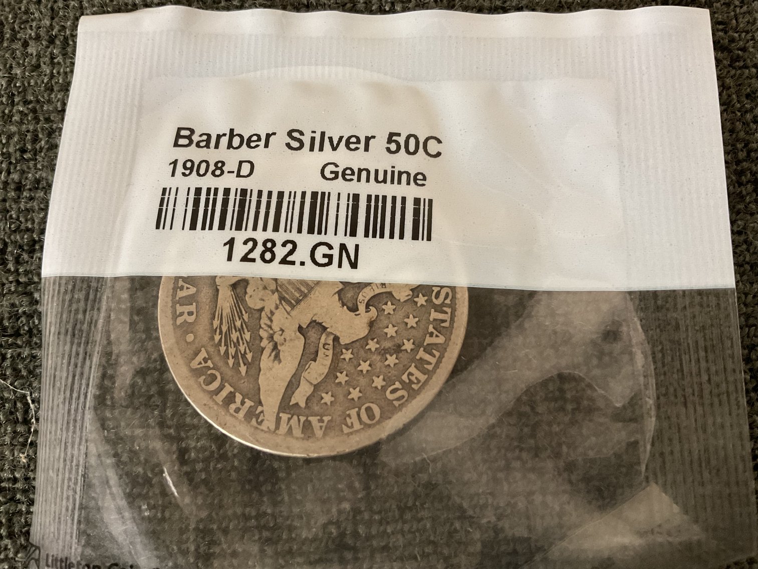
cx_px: 379
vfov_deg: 48.2
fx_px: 635
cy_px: 284
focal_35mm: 29
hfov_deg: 61.7
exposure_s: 1/30
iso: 250
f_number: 1.8
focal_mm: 3
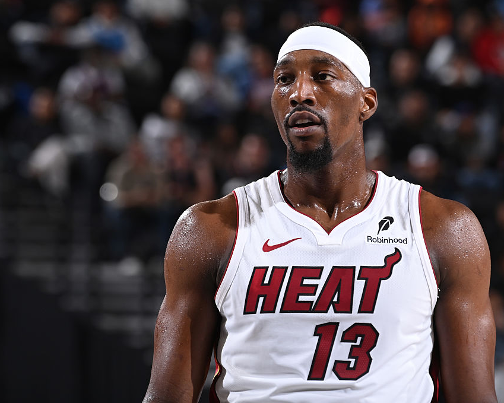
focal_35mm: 351
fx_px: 5235
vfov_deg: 4.4
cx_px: 250
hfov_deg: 5.5
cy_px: 202
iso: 320
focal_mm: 310
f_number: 7.1
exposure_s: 1/250
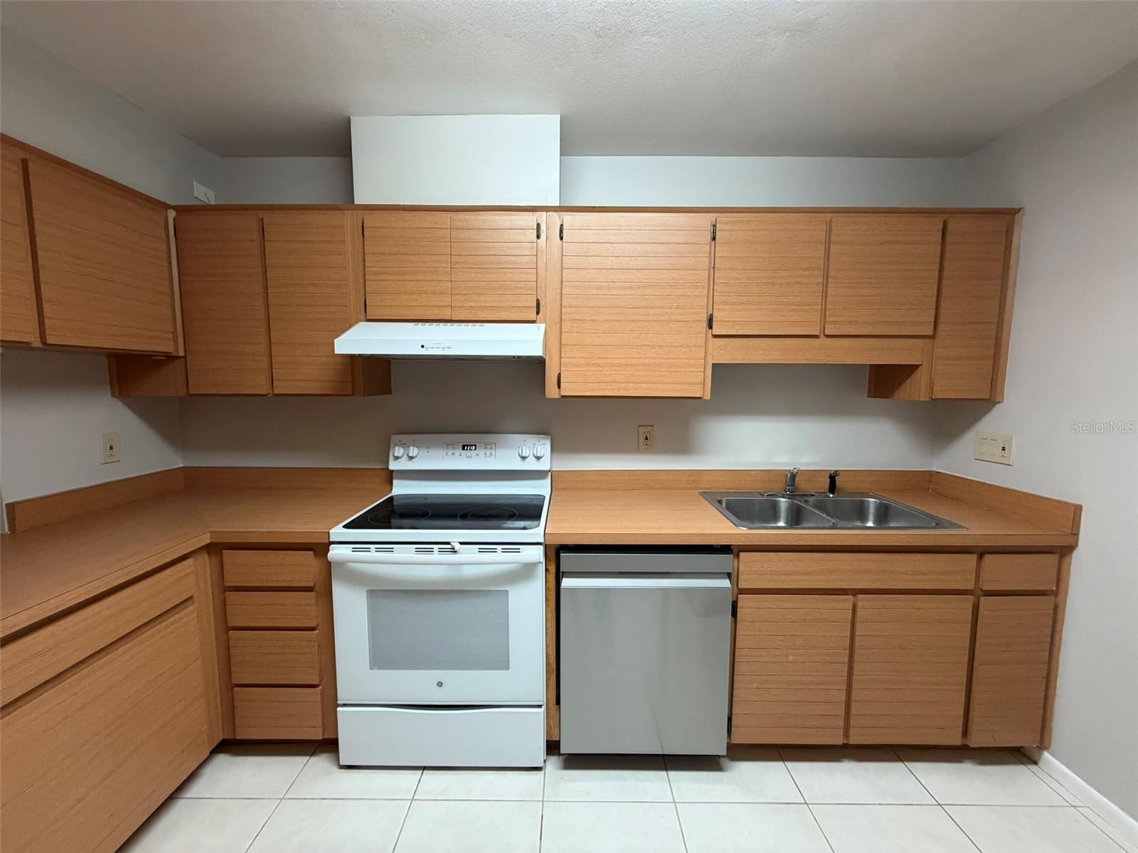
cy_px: 426
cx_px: 569
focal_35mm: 14
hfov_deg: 102.1
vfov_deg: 85.7
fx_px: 460
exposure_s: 1/60
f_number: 2.2
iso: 250
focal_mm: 2.22
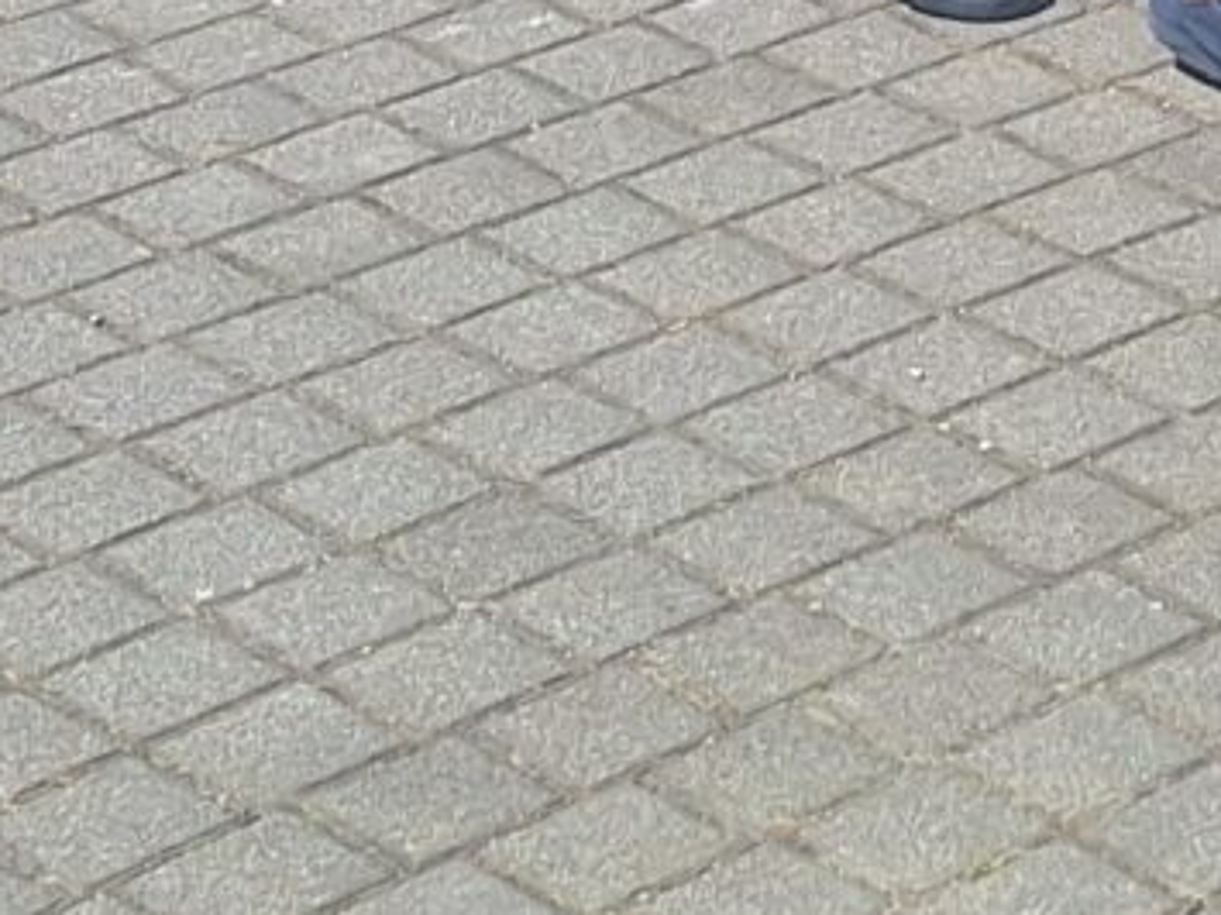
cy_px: -1747
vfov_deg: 7.8
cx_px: 1510
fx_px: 5853
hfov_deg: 11.6
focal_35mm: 166
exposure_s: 1/2053
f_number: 1.8
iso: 40
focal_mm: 5.54
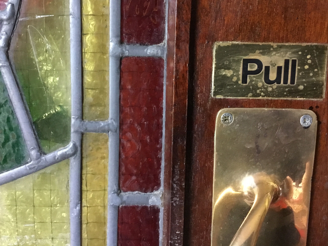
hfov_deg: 48.9
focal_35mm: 38
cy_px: 98
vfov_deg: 37.6
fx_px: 360
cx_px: 149
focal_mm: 3.3
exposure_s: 1/17
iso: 320
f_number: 2.4
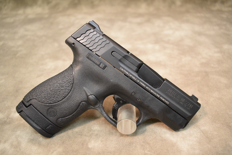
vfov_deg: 43.7
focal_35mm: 30
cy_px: 78
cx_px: 116
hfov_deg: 61.9
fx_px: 193
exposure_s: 1/60
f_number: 4
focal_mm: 20
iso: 1400
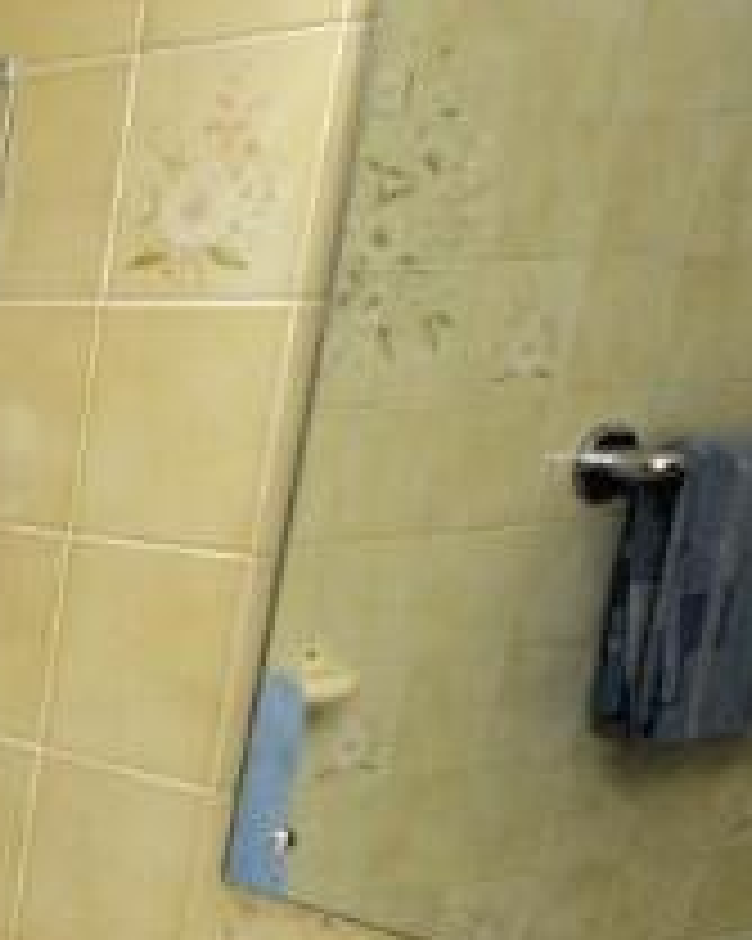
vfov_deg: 25.4
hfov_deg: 15.3
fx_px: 1921
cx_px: -937
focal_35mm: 69
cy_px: 1048
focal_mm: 10
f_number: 4
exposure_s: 1/50
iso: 800
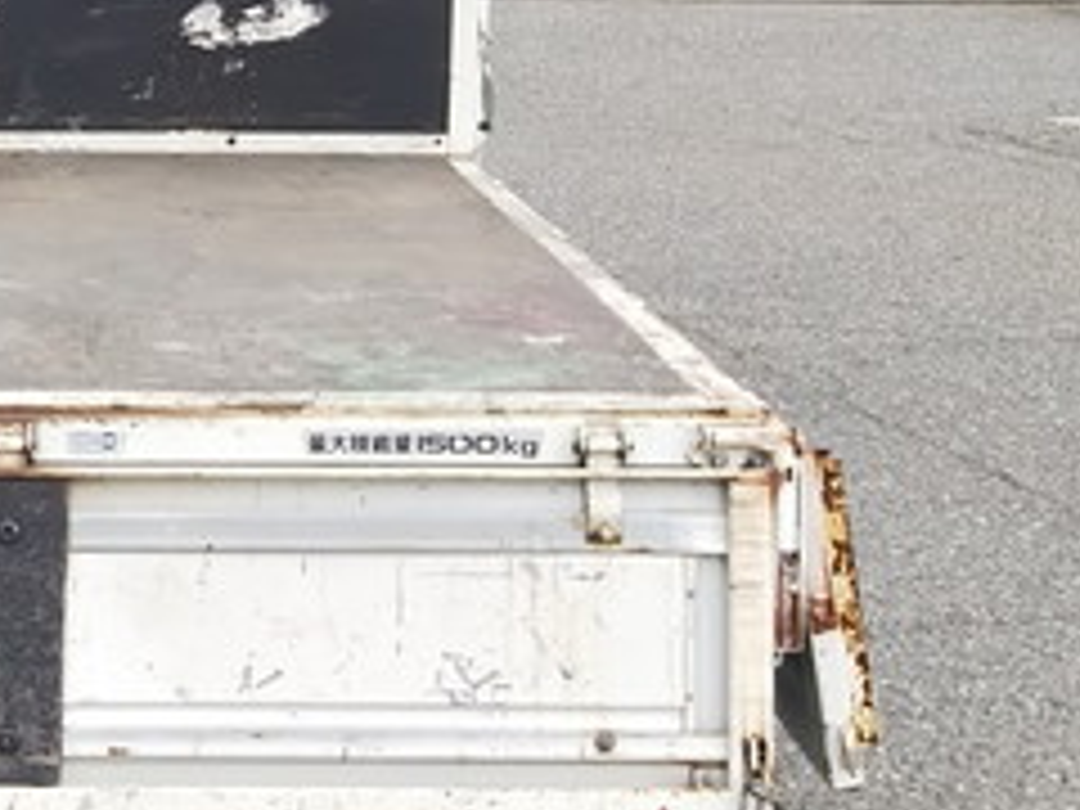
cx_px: 45
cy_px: 279
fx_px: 2496
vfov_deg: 18.4
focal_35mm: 80
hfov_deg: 23.6
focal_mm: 4
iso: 20
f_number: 2.2
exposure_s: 1/182
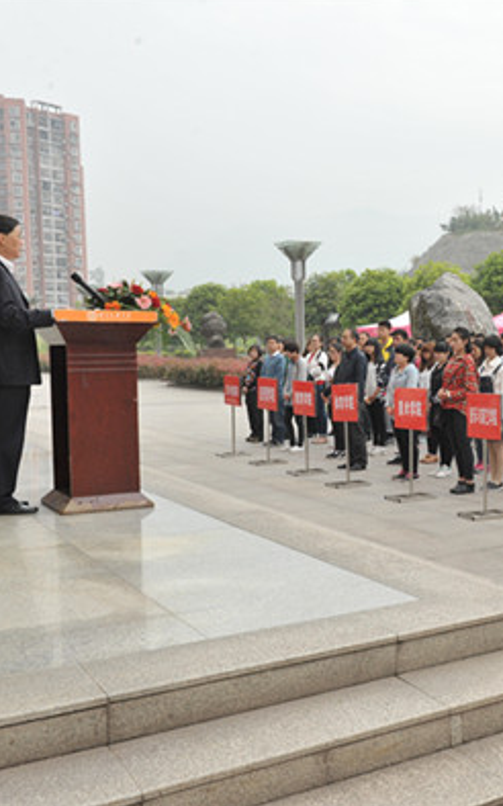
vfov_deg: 44.4
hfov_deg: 26.7
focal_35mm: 45
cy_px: 399
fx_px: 988
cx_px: 525
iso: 1000
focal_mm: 29
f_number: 11
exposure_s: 1/500
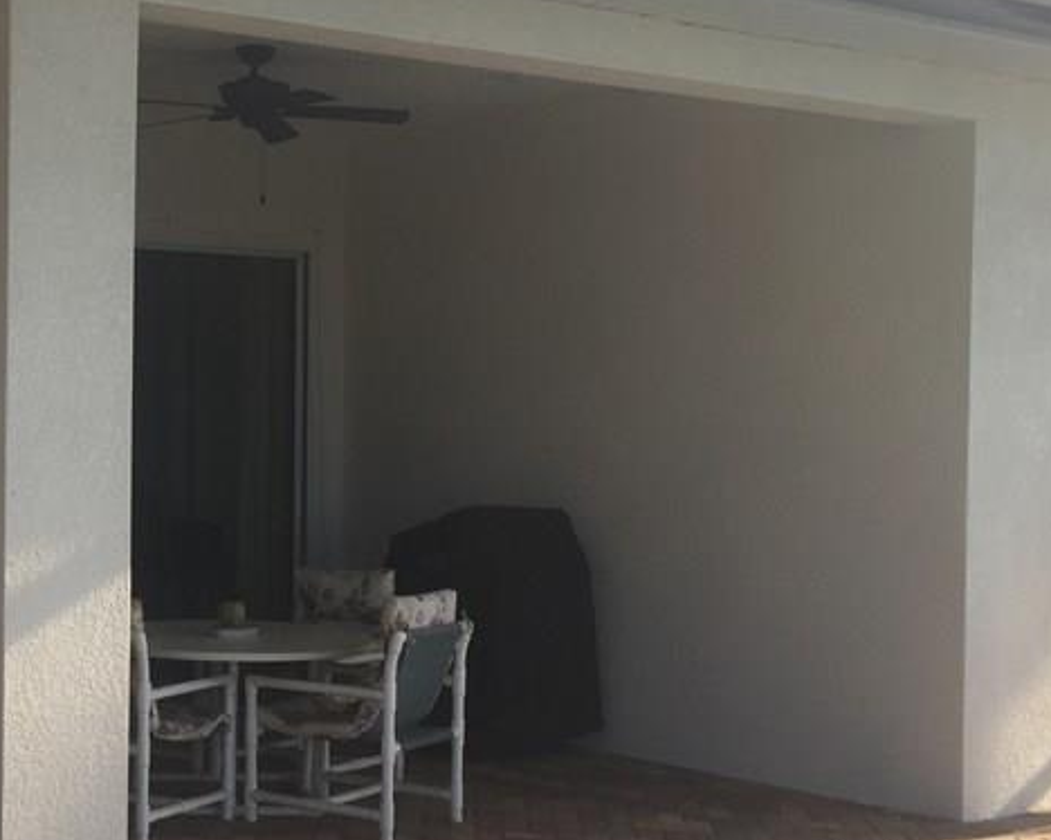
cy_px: 517
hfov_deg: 29.0
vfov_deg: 24.5
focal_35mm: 62
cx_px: 56
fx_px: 1928
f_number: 2.2
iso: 32
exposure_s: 1/347
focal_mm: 4.15
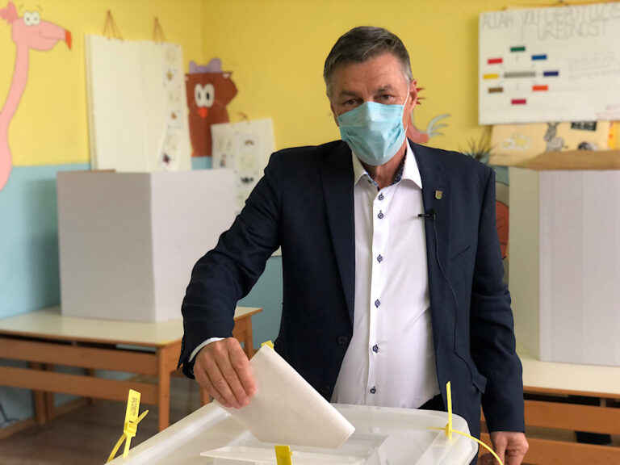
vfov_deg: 28.0
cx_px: 310
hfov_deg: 36.8
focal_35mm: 52
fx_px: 931
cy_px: 232
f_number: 2.4
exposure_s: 1/33
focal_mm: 6
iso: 80
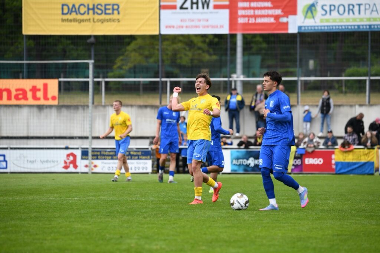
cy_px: 126
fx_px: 2743
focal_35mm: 260
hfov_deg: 7.9
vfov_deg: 5.3
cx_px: 190
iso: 1400
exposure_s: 1/1600
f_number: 5.6
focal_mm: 260
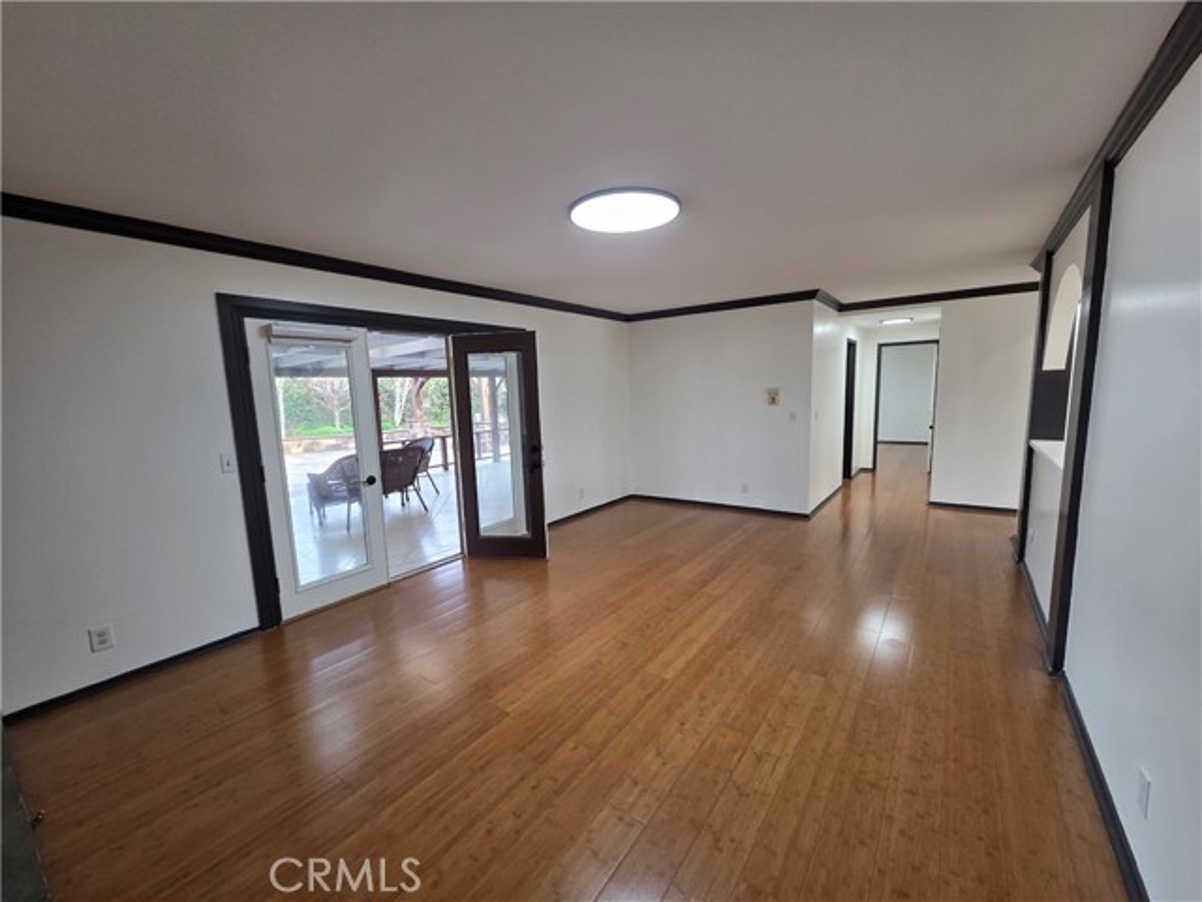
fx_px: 451
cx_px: 601
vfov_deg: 89.9
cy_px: 451
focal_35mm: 13
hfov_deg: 106.2
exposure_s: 1/60
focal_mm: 2.2
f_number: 2.2
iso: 160
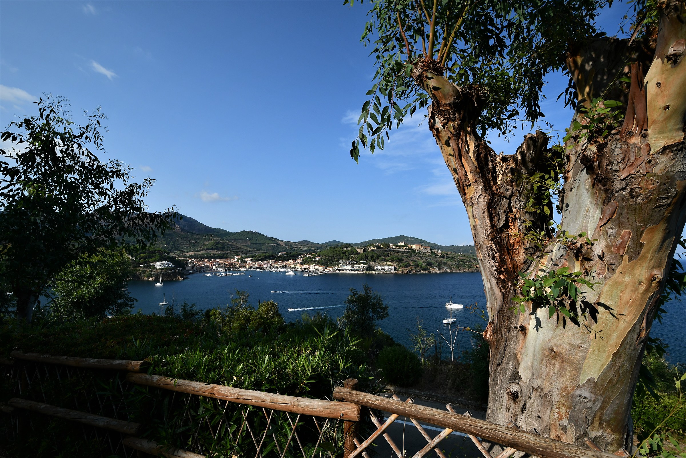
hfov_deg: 100.4
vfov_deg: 77.3
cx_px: 343
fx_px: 286
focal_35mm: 15
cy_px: 229
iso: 200
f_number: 8
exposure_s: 1/250
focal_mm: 10
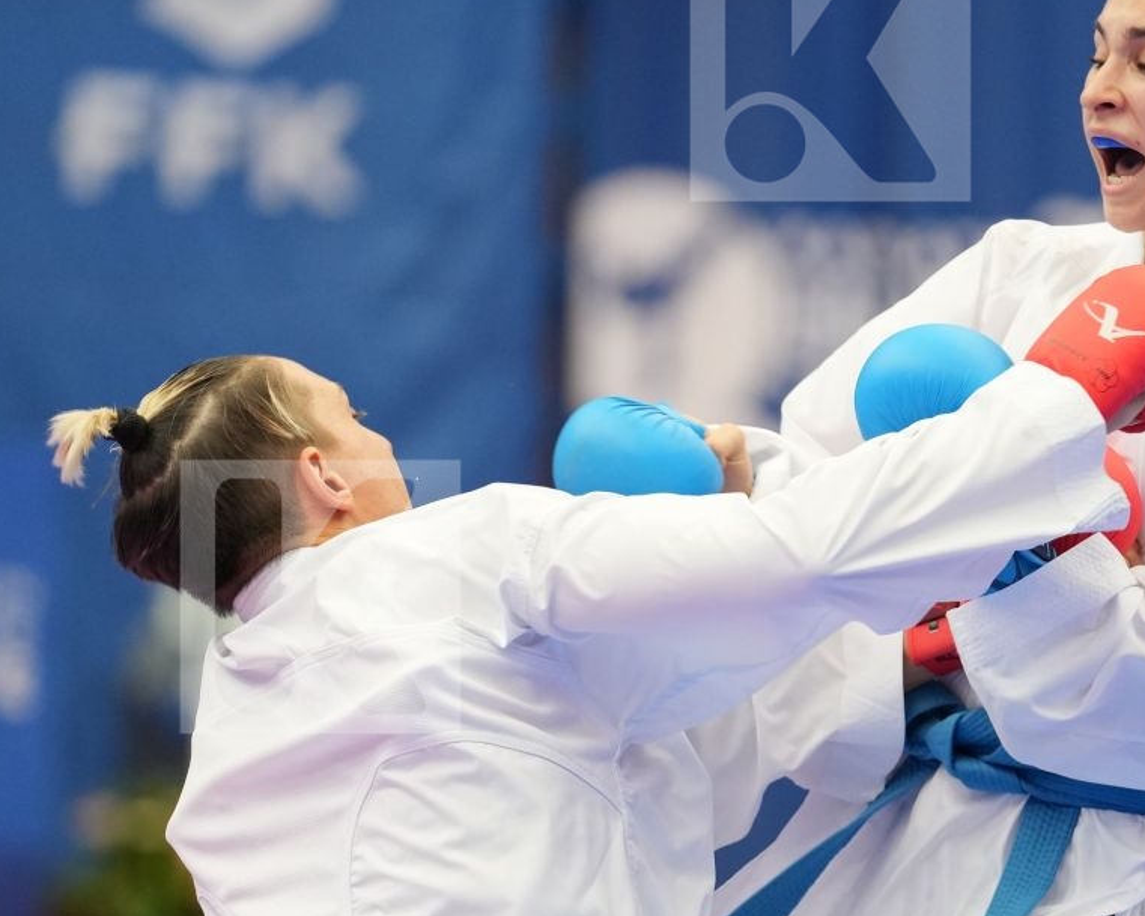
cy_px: 597
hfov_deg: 4.4
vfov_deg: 3.5
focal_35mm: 444
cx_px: 831
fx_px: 15048
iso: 1600
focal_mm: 200
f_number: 2.8
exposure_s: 1/1000
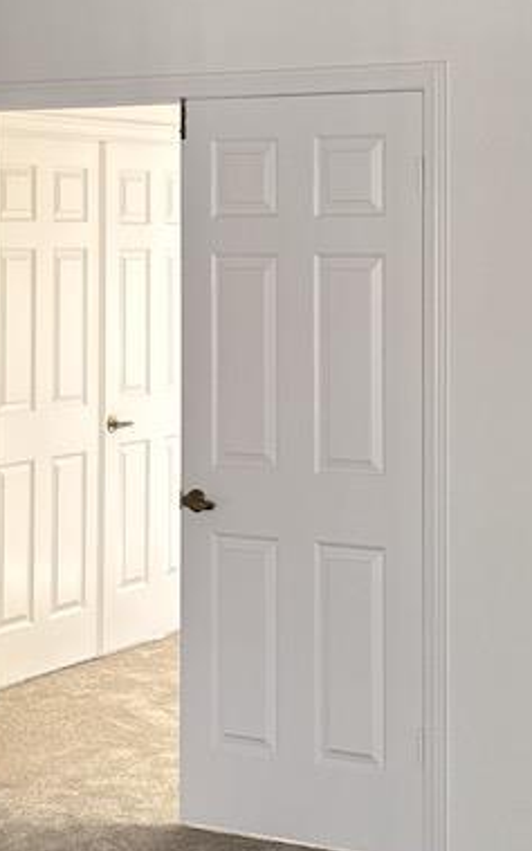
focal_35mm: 86
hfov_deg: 15.2
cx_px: 296
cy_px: 258
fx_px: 1994
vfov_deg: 23.9
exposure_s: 1/121
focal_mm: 6.76
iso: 125
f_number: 1.78
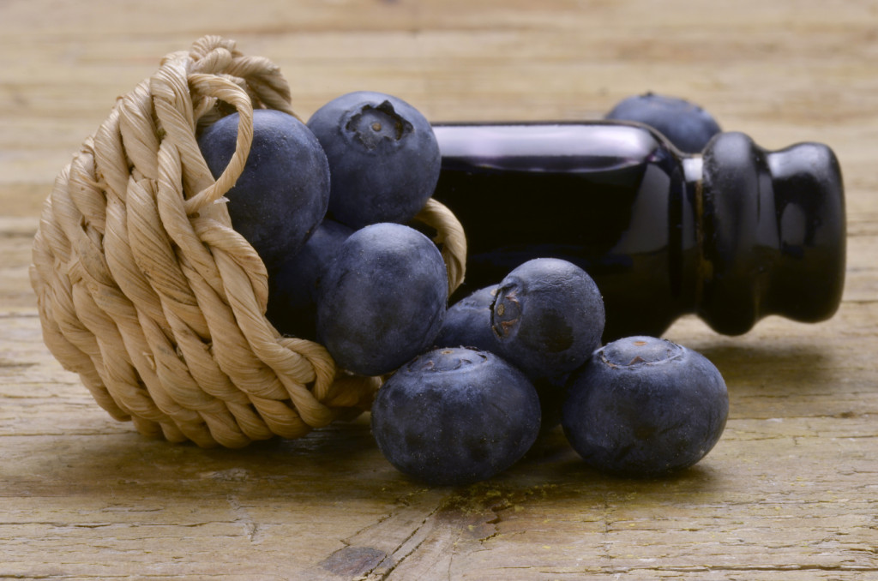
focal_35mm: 158
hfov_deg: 13.1
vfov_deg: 8.7
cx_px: 439
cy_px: 290
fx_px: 3833
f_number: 40
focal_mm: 105
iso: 200
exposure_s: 1/1.25
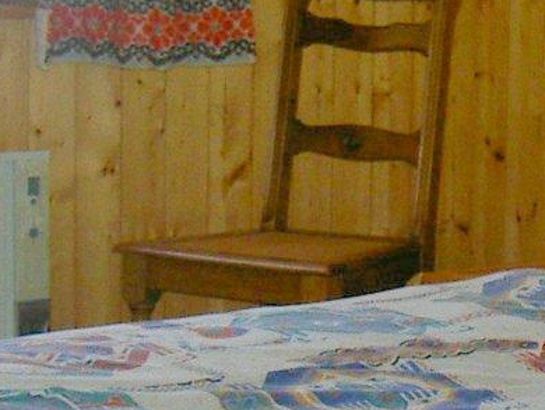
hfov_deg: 12.1
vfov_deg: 9.3
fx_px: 2521
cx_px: 612
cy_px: 278
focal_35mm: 160
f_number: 2.8
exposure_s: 1/59.5
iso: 100
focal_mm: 8
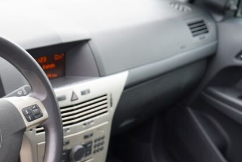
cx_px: 15
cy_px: 177
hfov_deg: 27.2
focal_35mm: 71
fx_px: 477
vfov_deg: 18.5
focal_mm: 29
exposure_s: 1/40
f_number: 3.2
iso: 100
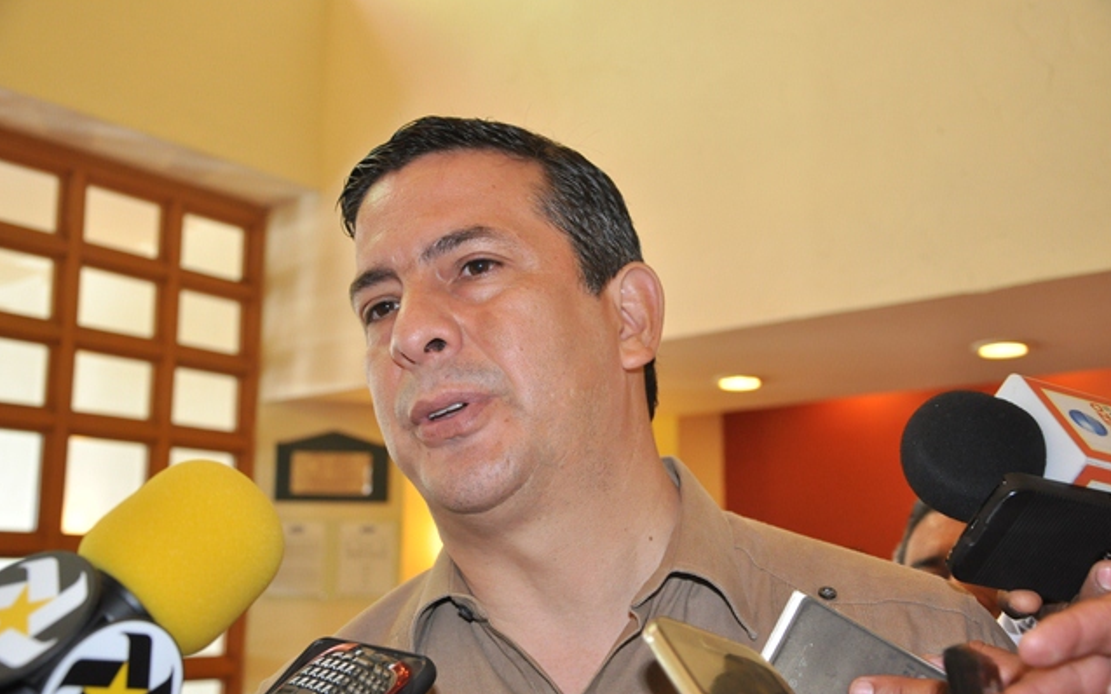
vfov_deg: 28.0
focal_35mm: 46
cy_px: 365
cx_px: 555
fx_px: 1393
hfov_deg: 43.5
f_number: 4.2
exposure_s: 1/60
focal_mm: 30
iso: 1000
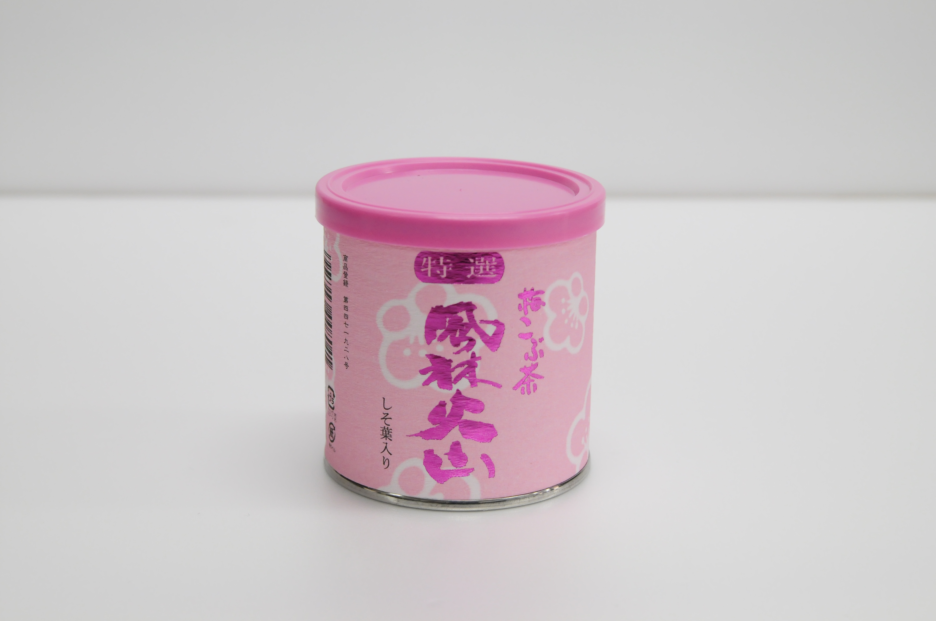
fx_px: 1948
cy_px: 310
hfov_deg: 27.0
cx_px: 468
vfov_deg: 18.1
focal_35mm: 75
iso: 1000
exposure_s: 1/60
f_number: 6.3
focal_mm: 50
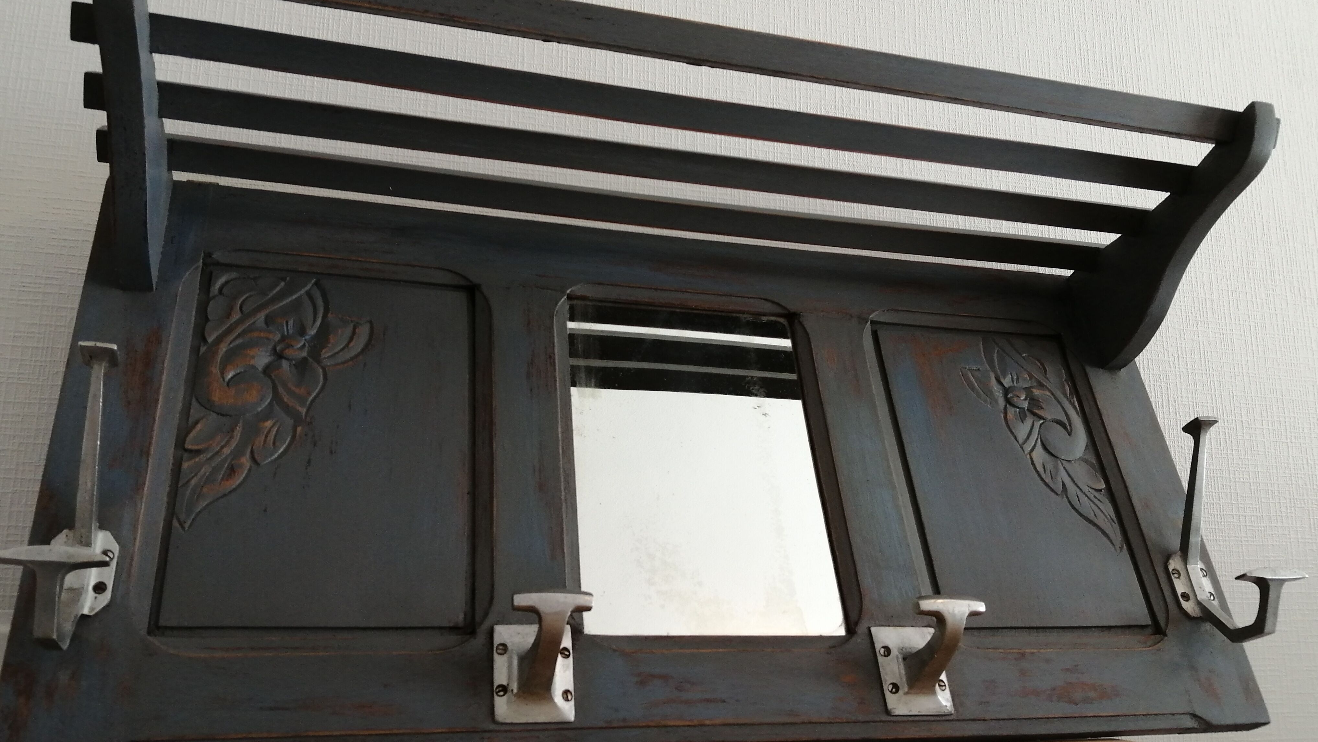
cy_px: 370
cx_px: 648
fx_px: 1014
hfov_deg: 66.1
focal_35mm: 29
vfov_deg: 40.2
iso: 64
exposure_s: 1/50
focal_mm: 3.46
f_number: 1.8
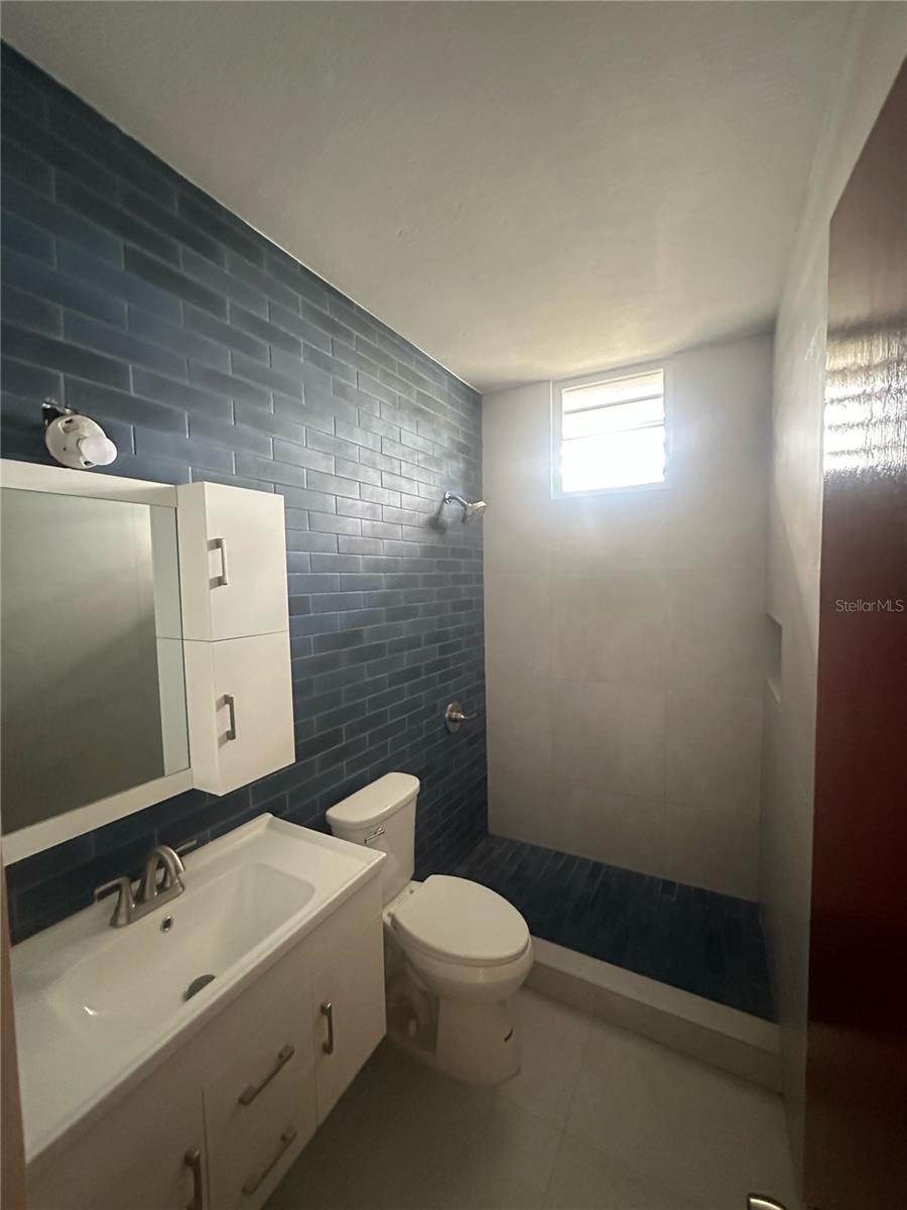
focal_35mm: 14
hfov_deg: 85.7
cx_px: 454
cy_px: 605
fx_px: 489
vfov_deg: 102.1
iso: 1250
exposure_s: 1/41
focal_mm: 2.22
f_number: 2.2
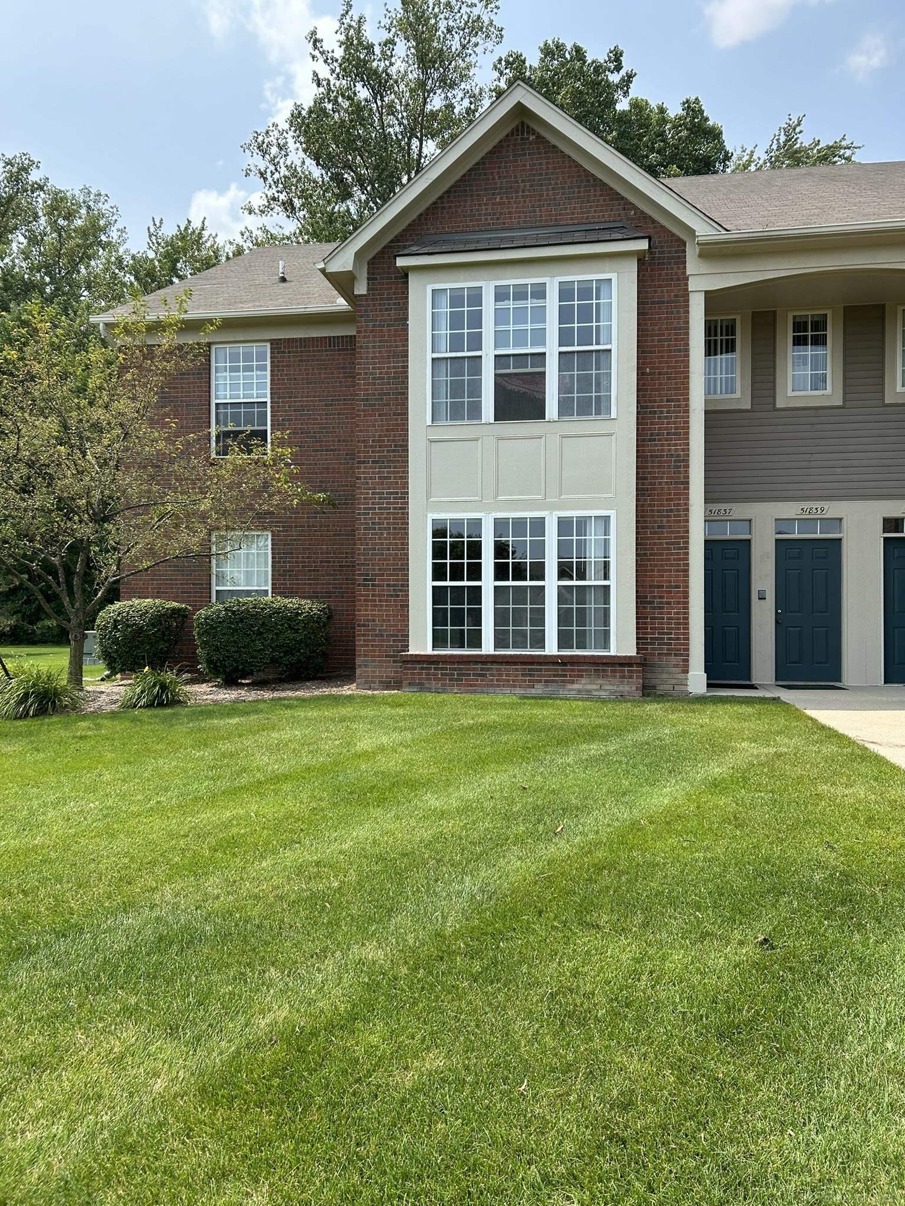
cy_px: 603
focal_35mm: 26
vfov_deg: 67.3
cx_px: 452
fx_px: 906
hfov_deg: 53.1
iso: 50
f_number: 1.5
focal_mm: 5.7
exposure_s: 1/2299
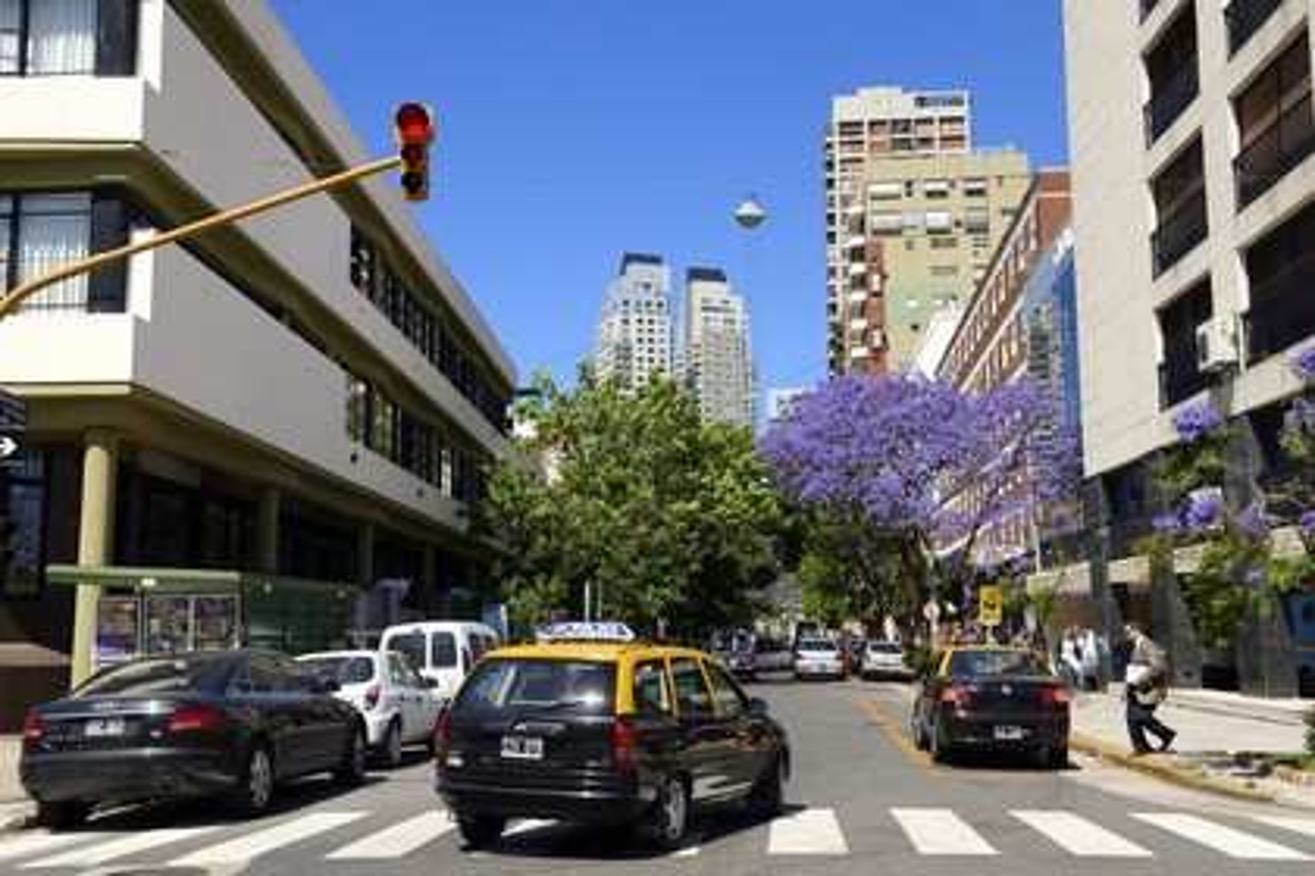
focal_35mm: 38
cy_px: 438
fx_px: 1388
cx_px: 658
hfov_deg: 50.7
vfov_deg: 35.1
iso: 400
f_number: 8
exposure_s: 1/1000
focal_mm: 38
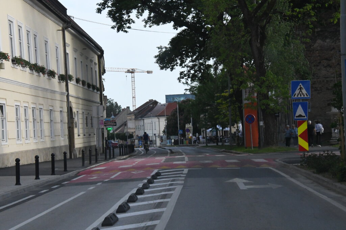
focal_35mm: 105
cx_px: 173
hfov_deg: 19.5
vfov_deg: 13.0
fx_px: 1009
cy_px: 115
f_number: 13
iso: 6400
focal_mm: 70
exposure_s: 1/2500
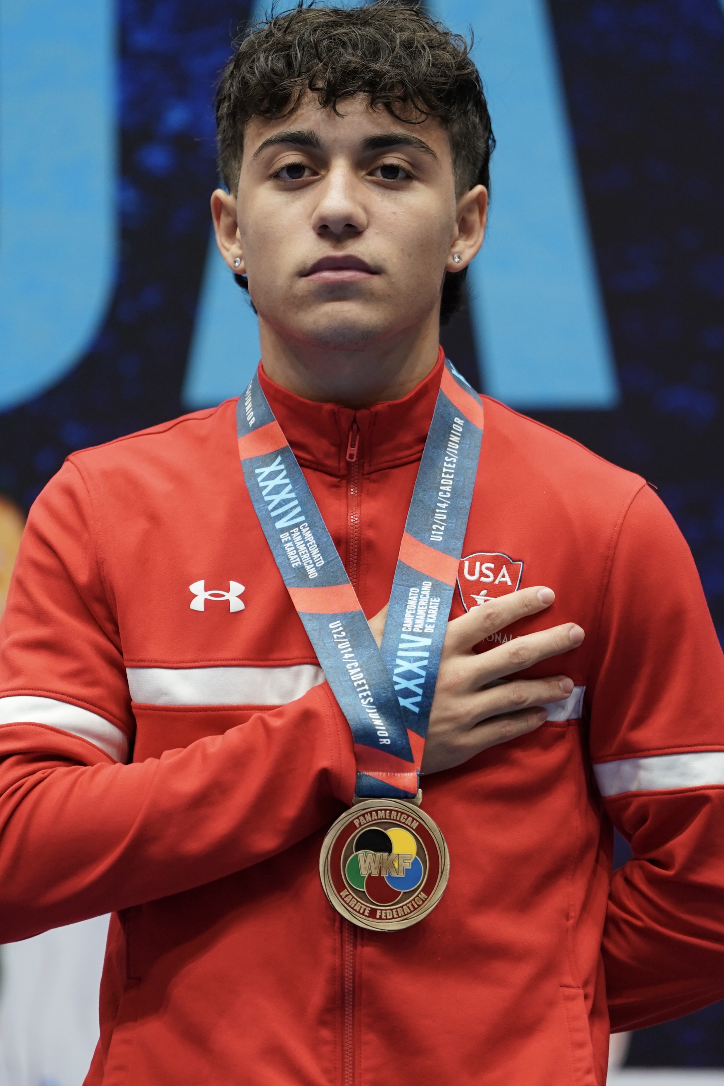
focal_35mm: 183
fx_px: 5519
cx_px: 363
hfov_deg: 7.5
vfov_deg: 11.2
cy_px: 509
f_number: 2.8
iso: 1250
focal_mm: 170
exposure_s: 1/320
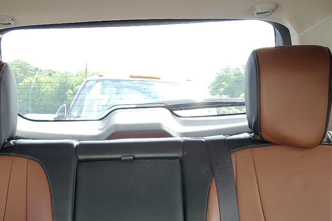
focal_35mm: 54
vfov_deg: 23.5
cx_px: 131
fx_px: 498
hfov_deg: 36.7
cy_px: 243
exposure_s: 1/120
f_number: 1.5
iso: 95
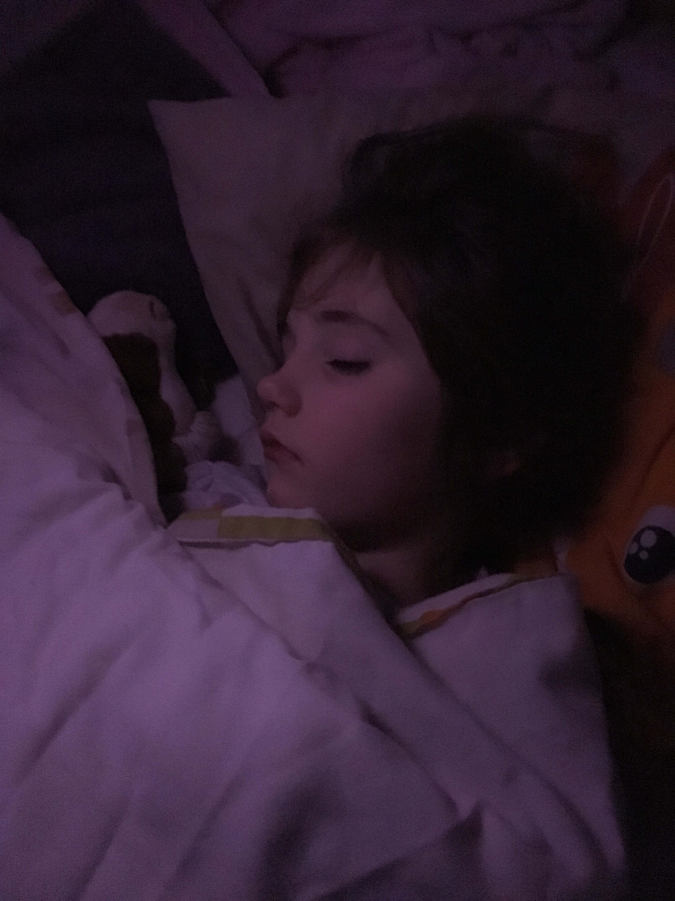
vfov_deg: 61.7
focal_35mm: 29
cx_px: 338
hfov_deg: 48.2
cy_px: 450
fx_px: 754
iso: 2000
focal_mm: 4.15
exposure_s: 1/17
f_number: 2.2
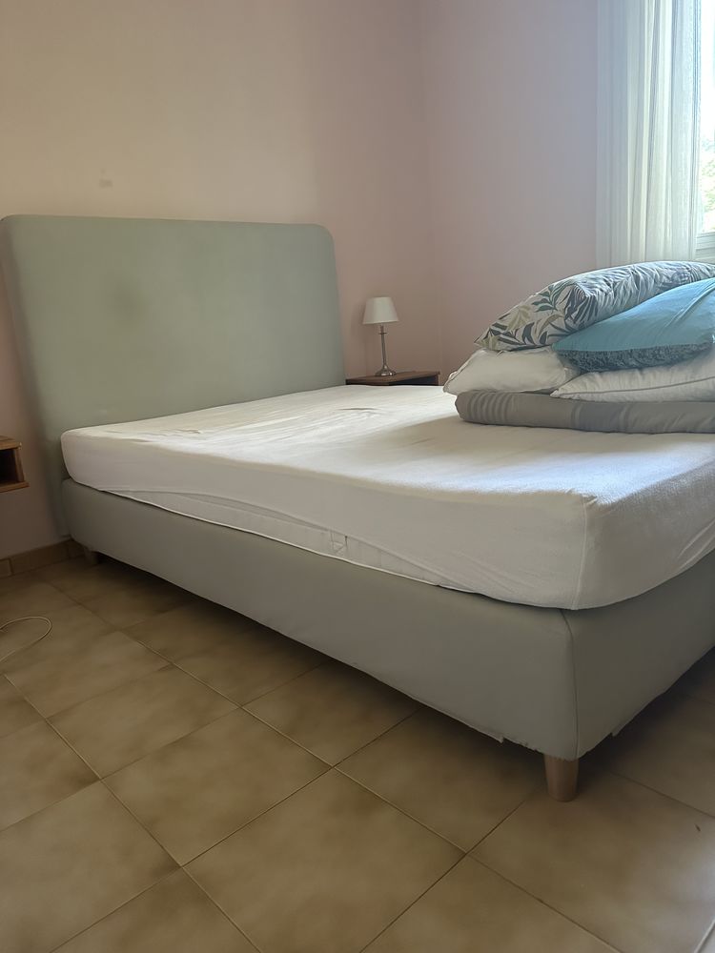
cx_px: 358
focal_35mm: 24
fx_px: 661
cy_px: 476
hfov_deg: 56.8
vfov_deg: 71.6
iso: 640
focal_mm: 6.86
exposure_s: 1/60
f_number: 1.78
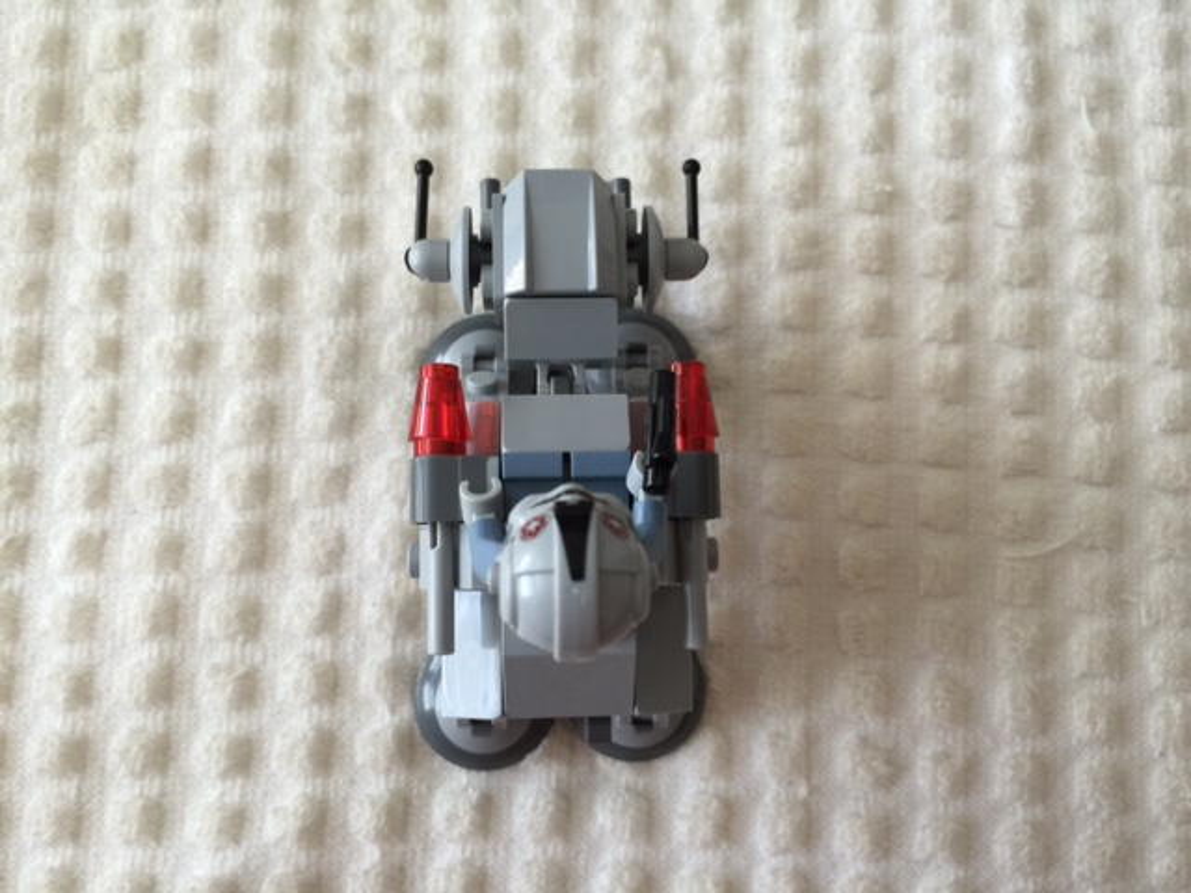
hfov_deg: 61.7
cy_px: 446
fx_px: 998
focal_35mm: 29
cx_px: 596
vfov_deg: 48.2
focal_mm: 4.15
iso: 40
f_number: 2.2
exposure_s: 1/30
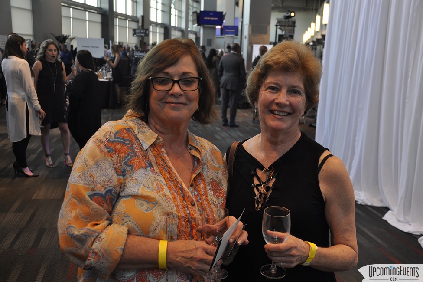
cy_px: 143
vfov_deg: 31.2
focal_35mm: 43
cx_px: 215
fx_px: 505
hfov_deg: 45.4
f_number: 5
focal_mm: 28
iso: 400
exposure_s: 1/60
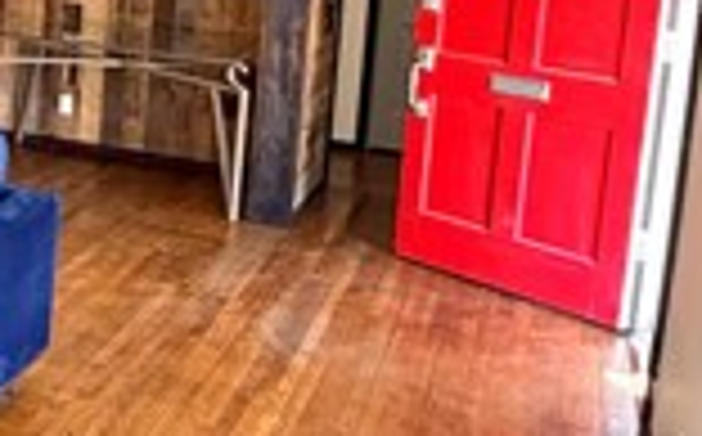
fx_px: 1165
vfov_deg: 20.7
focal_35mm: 61
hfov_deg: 27.7
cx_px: -216
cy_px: 22
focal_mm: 2.22
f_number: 2.2
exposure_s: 1/60
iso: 250
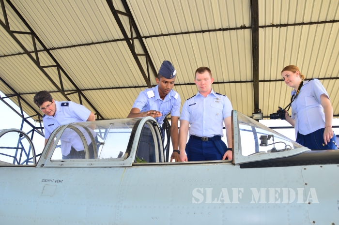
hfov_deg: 33.4
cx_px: 170
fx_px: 564
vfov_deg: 22.6
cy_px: 112
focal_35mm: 60
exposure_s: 1/160
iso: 200
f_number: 9
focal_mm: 40
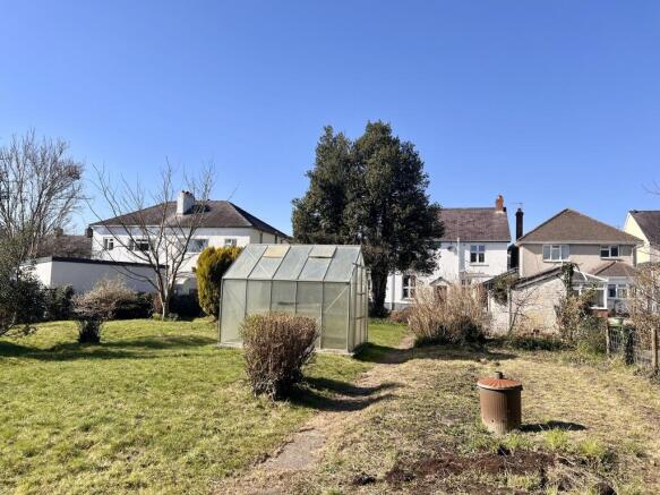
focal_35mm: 26
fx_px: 496
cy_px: 248
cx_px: 330
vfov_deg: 53.0
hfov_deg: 67.3
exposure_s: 1/3460
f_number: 1.5
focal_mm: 5.7
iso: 50
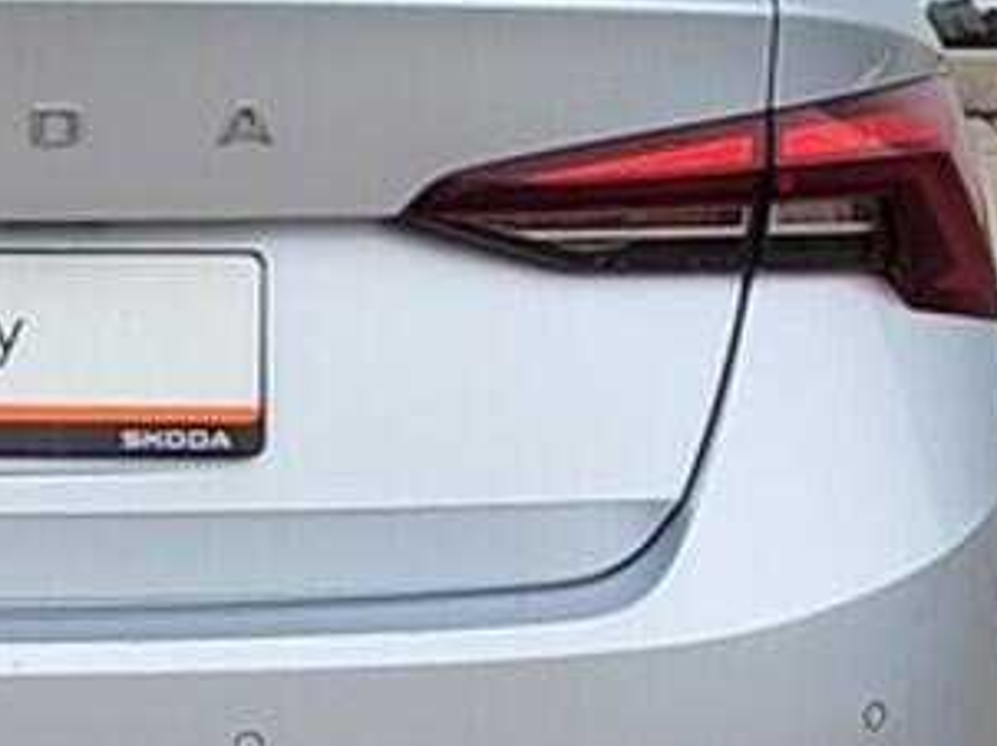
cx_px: -66
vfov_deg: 11.9
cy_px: 244
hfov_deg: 15.5
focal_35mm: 124
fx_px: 3569
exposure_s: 1/574
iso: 40
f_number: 1.8
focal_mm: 5.4
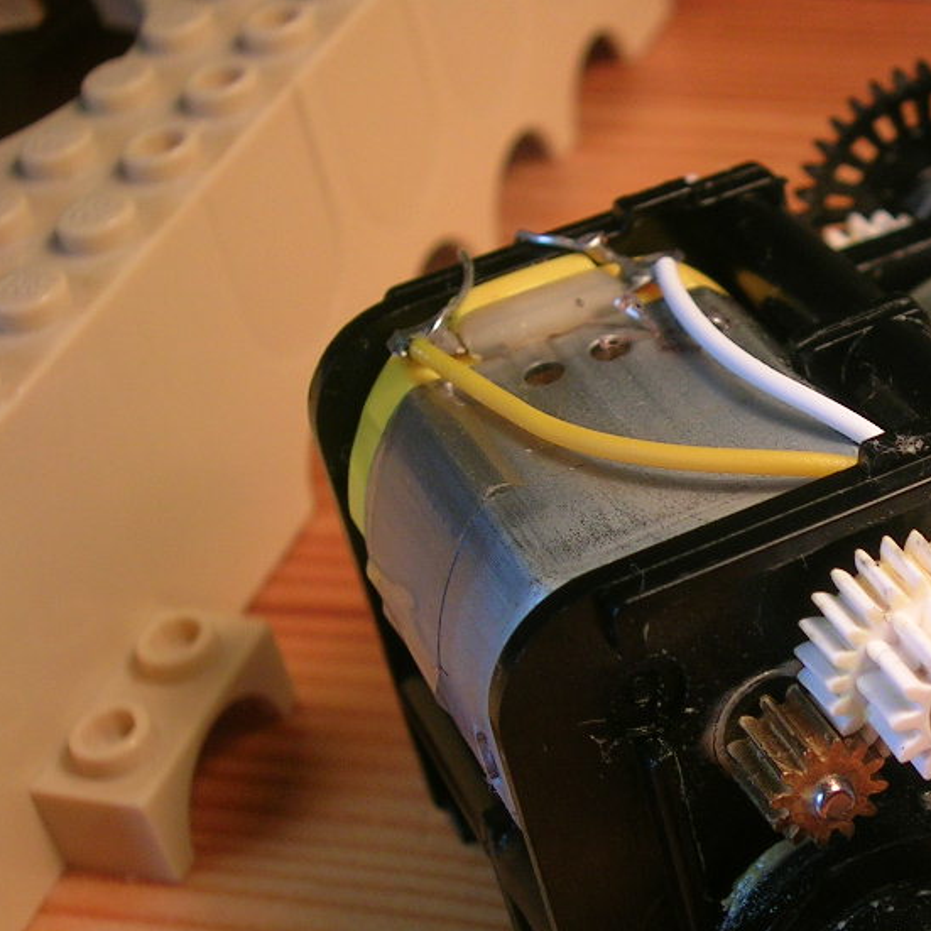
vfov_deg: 19.9
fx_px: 2647
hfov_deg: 19.5
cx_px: 853
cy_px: 554
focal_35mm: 87
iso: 50
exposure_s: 1/77
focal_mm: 8
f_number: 3.2
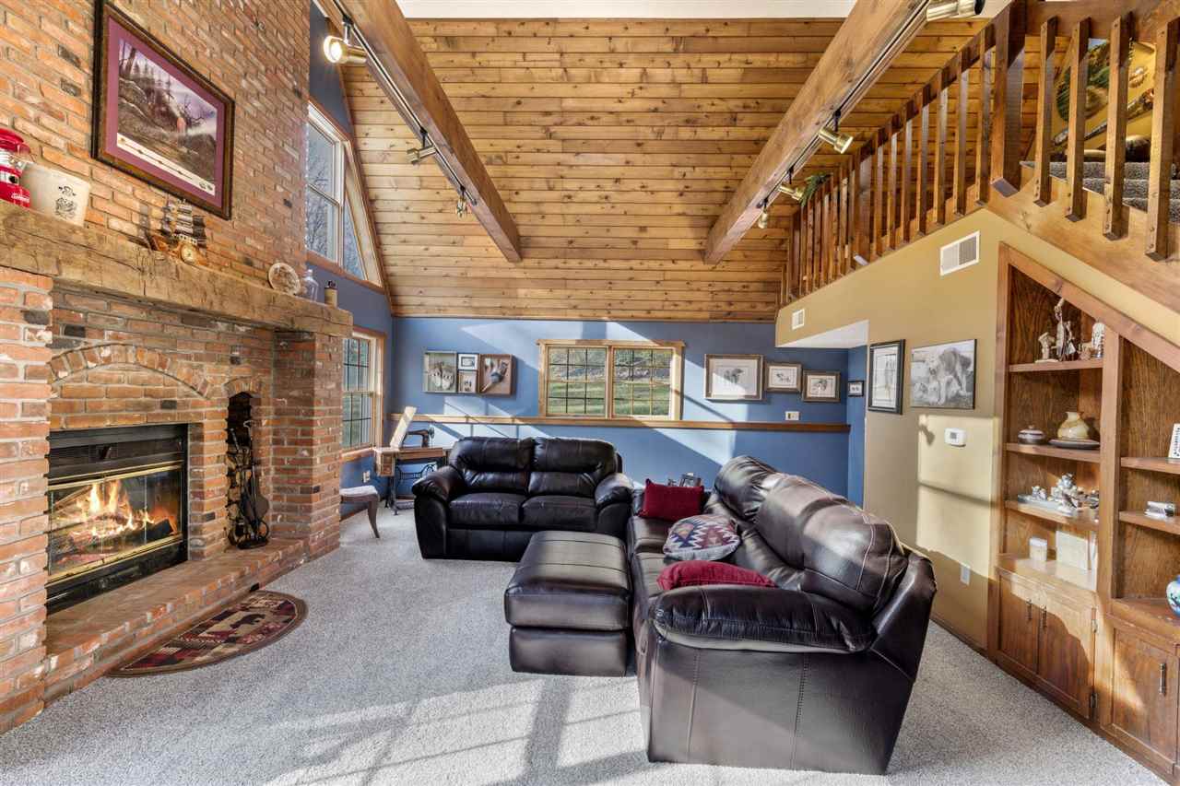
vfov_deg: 77.3
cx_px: 590
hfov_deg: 100.4
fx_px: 492
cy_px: 393
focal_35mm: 15
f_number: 10
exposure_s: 1/2.5
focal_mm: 15
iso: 640
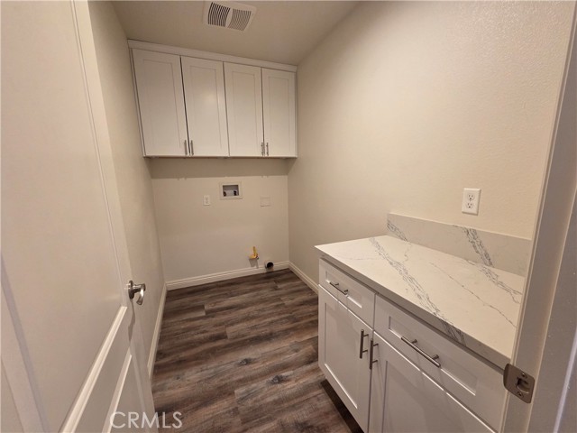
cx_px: 288
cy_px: 216
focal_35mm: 13
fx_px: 217
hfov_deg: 106.2
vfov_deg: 89.9
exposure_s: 1/60
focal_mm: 2.2
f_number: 2.2
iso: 320
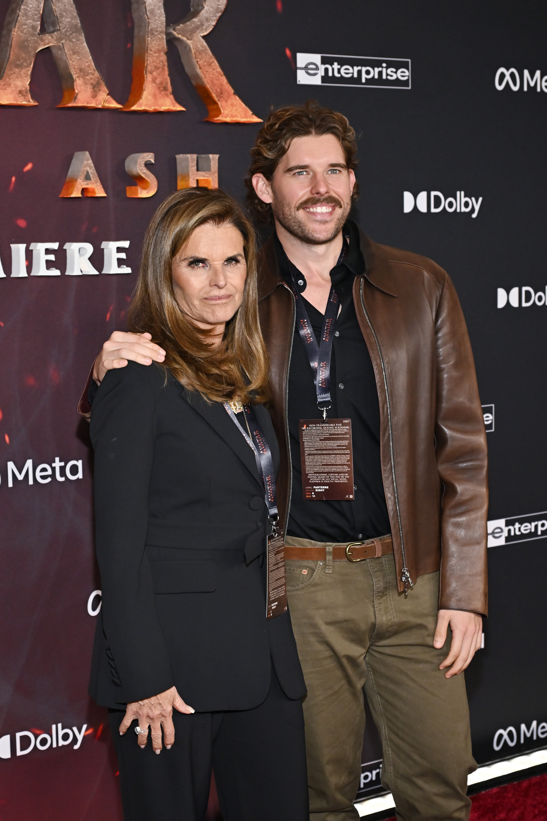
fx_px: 1231
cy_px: 410
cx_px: 274
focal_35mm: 54
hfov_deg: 25.1
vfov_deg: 36.9
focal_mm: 54
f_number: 6.3
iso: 1000
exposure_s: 1/160
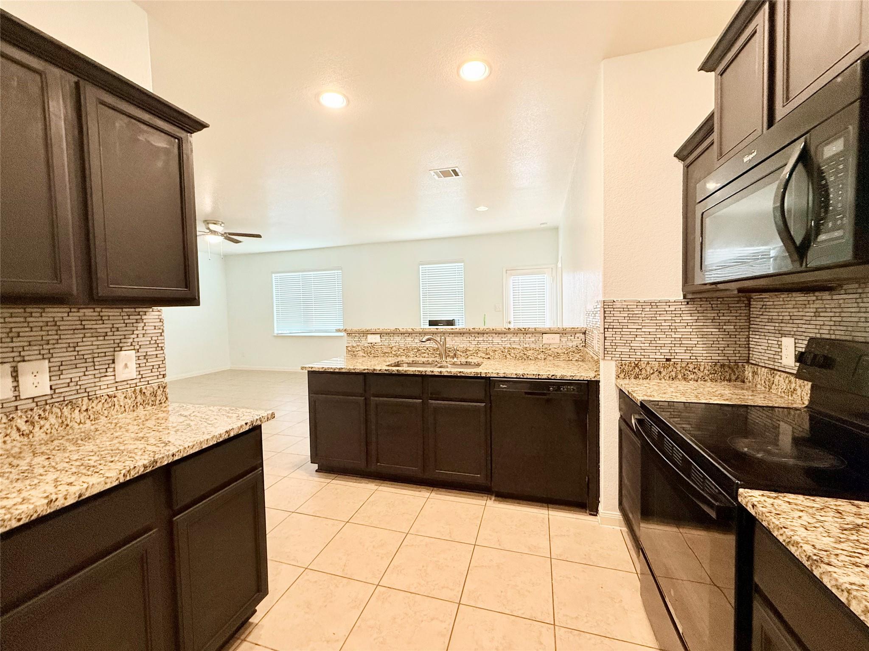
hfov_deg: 102.1
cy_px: 326
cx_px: 434
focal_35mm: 14
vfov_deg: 85.7
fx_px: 351
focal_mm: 2.22
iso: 320
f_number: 2.2
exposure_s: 1/120
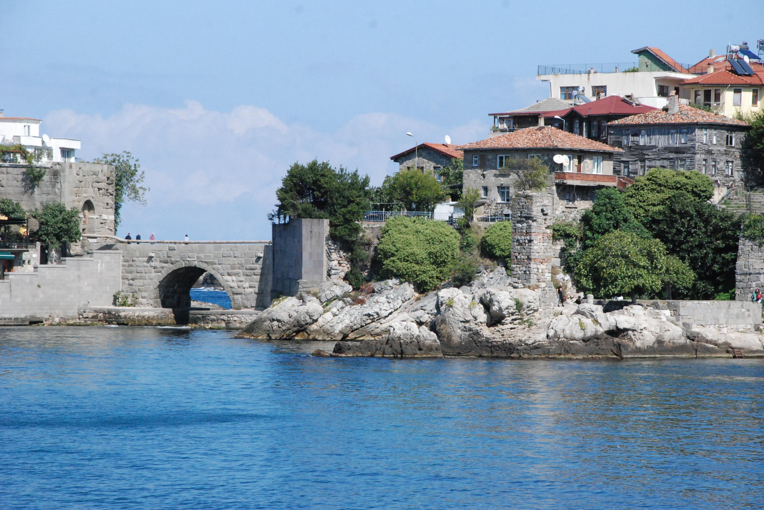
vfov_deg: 8.7
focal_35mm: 159
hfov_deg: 13.0
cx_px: 382
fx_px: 3364
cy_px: 255
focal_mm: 105
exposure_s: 1/2000
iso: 1600
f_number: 11
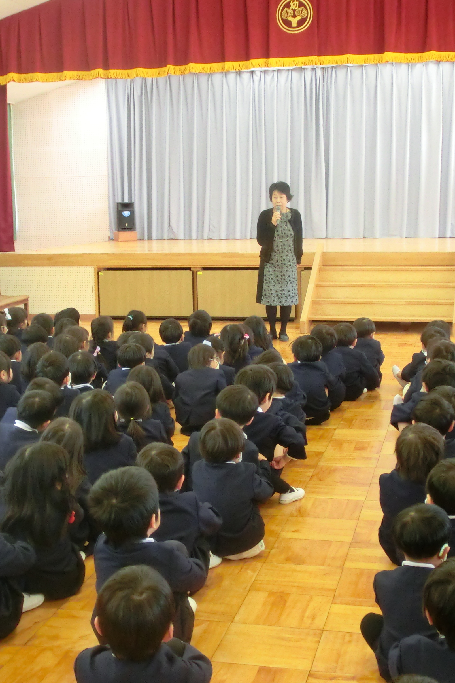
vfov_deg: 32.4
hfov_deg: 21.9
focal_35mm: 62
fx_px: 1175
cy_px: 344
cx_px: 194
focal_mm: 7.87
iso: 800
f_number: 4.2
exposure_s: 1/40
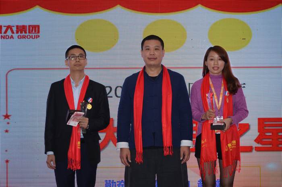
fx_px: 586
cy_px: 94
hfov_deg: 27.0
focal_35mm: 75
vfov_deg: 18.1
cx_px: 141
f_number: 5
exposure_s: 1/100
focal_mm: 50
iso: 400
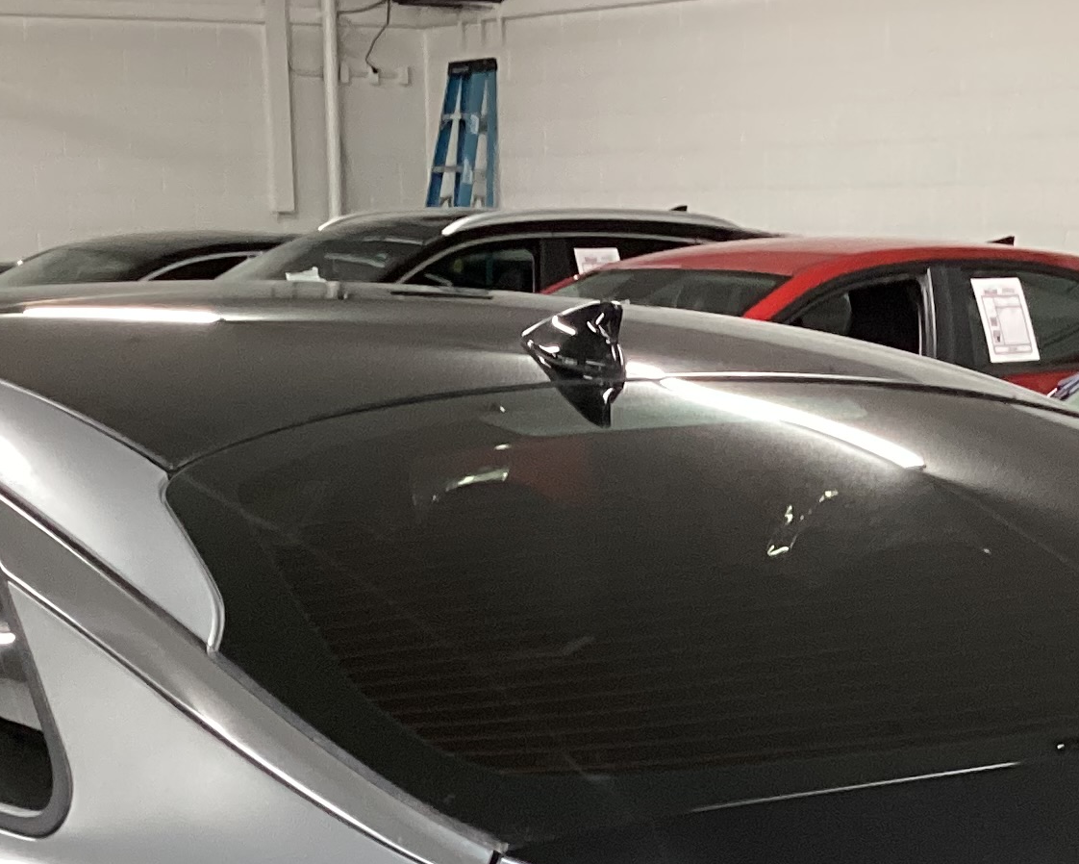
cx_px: 608
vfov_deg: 16.4
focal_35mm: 88
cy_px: 1173
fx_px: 2811
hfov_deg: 21.7
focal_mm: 3.3
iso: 250
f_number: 2.4
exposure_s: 1/40
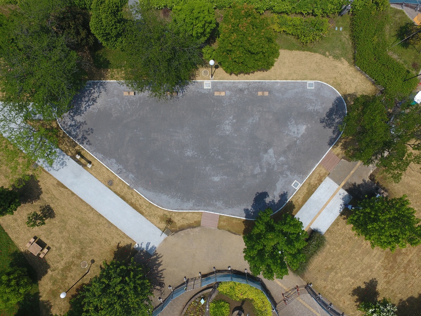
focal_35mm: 20
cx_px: 210
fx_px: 243
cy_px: 158
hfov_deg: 81.7
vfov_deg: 66.0
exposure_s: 1/1019
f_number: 2.8
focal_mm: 3.61
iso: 100
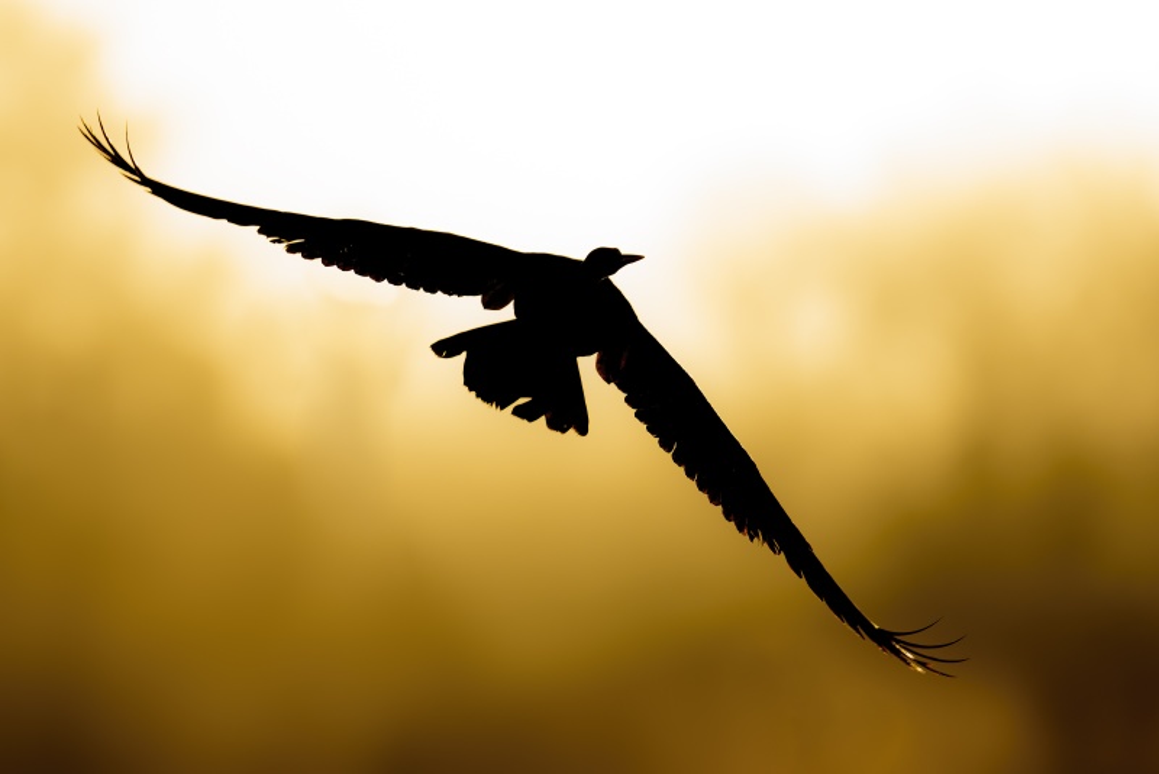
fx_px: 19323
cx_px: 580
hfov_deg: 3.4
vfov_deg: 2.3
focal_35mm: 600
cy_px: 387
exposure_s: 1/2000
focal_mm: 600
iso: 640
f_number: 6.3
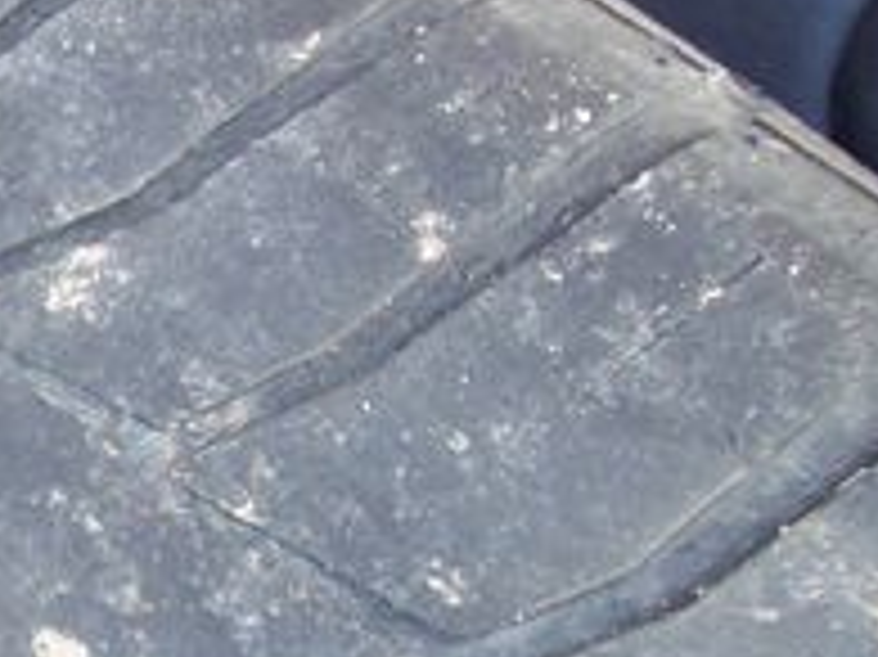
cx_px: -401
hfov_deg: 15.5
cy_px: 526
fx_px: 2991
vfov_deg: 12.5
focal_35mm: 118
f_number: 2.7
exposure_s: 1/108
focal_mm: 6
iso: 80
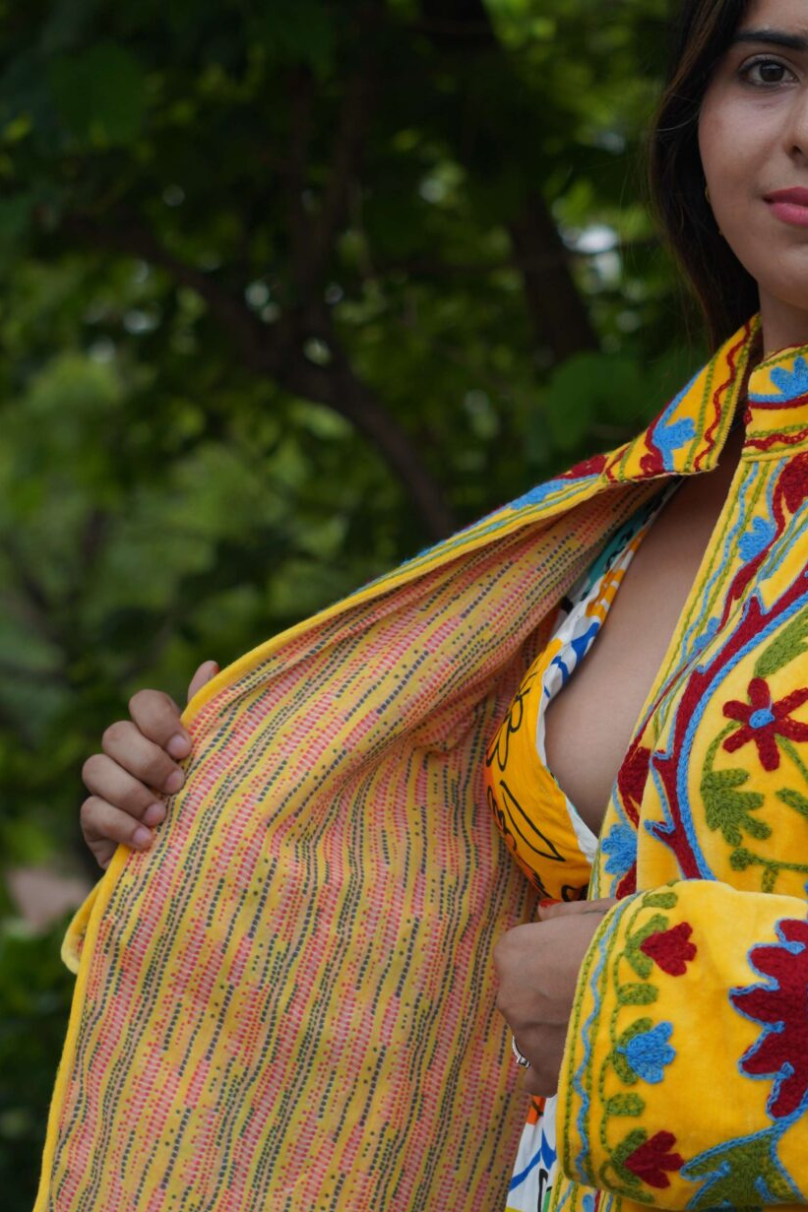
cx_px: 697
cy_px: 677
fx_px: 3500
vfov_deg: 19.6
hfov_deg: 13.1
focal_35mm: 104
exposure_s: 1/250
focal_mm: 50
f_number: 4
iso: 100
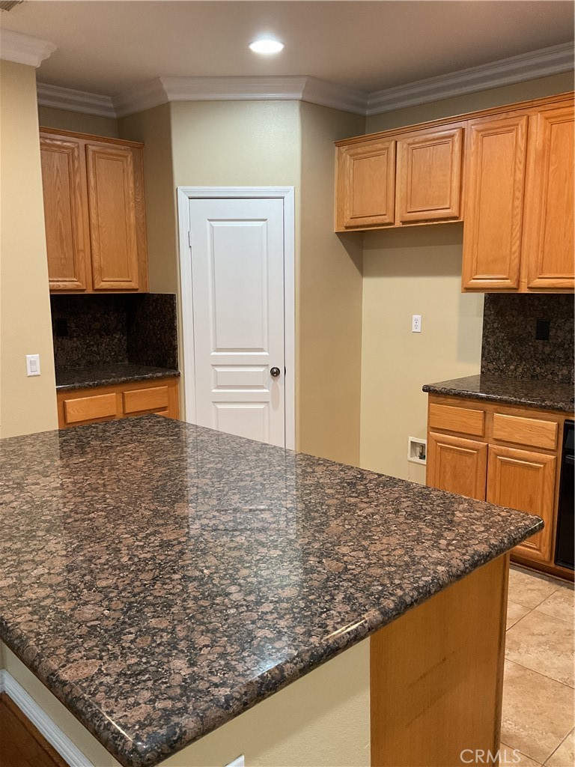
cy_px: 384
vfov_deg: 61.7
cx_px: 288
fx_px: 642
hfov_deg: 48.2
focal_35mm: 29
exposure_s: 1/60
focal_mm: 3
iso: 200
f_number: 1.8
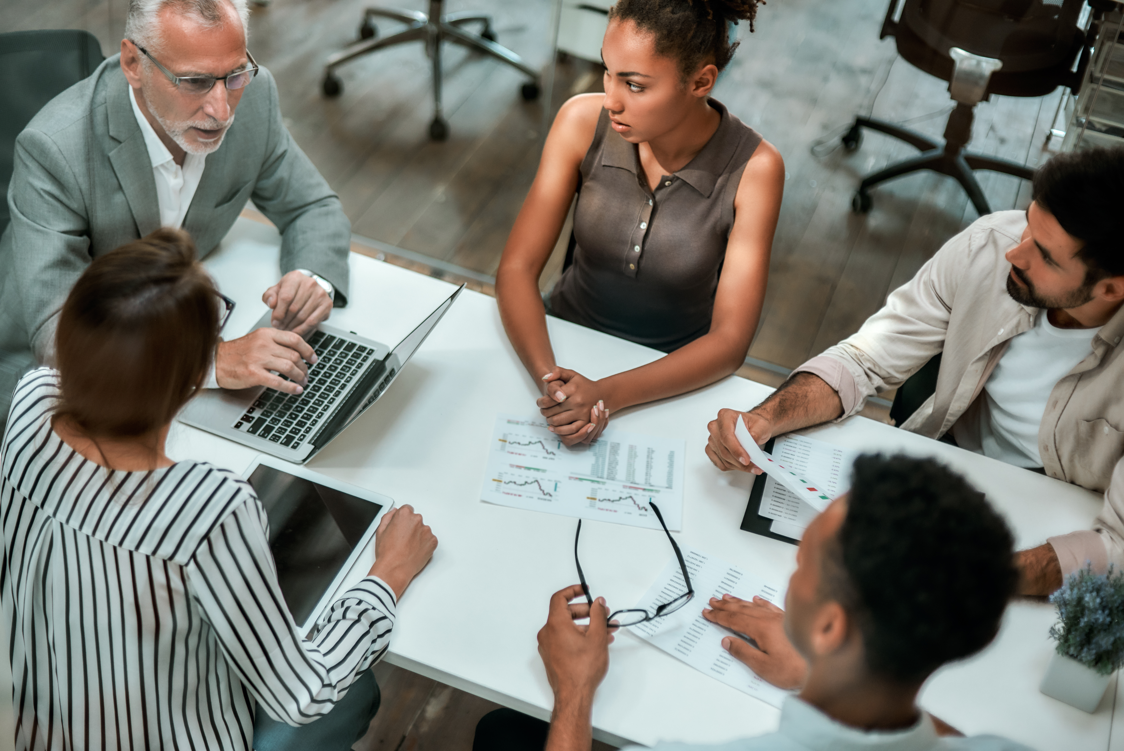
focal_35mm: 50
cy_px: 376
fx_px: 1562
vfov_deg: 27.0
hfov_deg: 39.6
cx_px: 562
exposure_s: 1/320
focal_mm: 50
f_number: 2
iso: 320
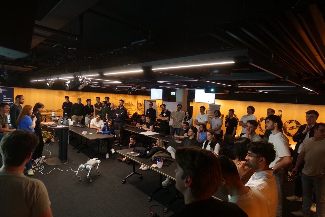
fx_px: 181
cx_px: 162
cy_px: 108
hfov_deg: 84.0
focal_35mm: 20
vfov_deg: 61.9
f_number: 4.2
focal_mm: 20
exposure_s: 1/100
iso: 2000
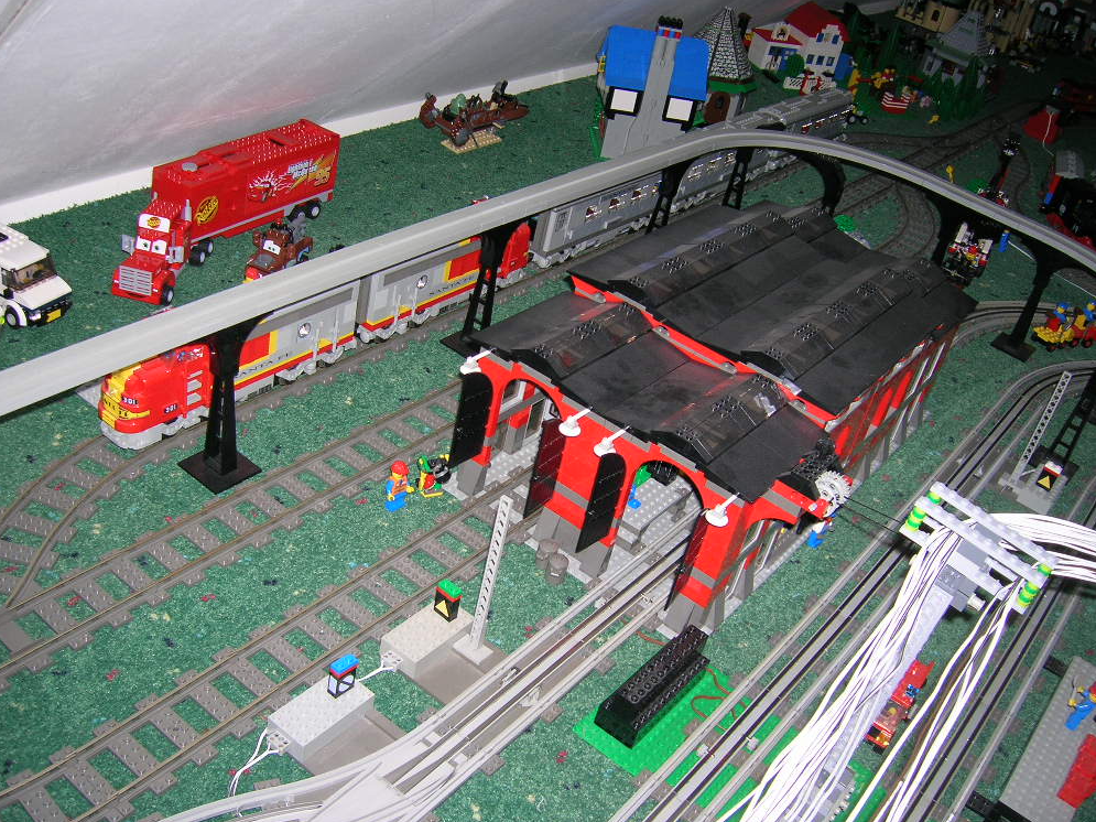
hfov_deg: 52.6
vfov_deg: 40.7
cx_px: 535
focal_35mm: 35
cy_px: 420
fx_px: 1108
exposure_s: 1/60.1
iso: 50
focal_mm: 5.7
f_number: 2.9
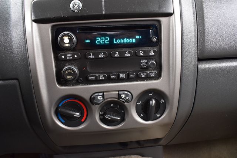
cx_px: 118
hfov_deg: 62.0
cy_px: 79
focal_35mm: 30
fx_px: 197
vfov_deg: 43.6
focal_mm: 20
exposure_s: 1/15
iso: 900
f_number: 6.3
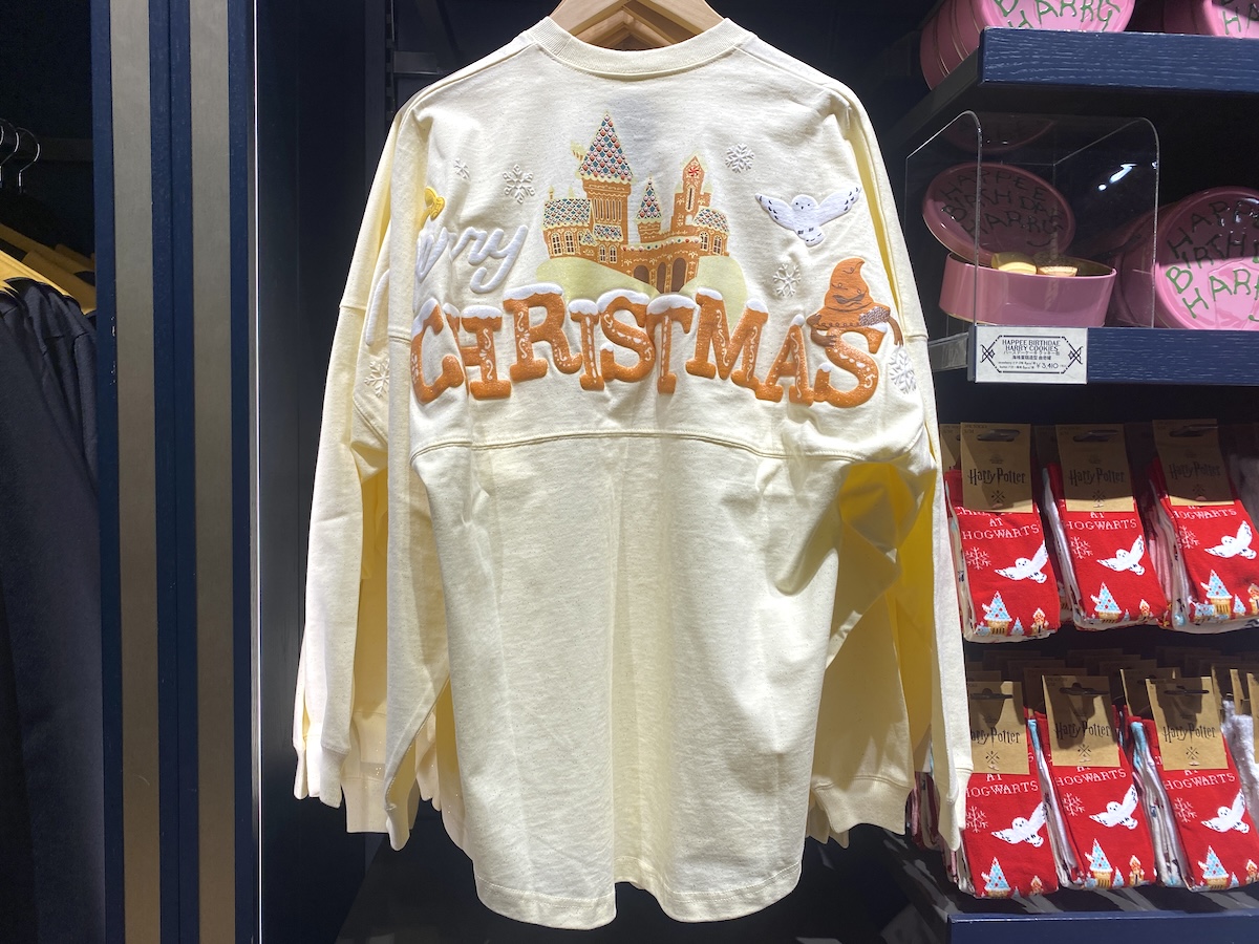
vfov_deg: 53.1
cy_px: 472
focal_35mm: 26
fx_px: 946
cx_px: 630
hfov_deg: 67.3
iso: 50
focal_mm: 4.25
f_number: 1.8
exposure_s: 1/115
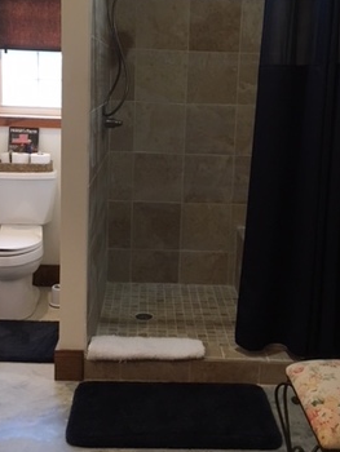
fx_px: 628
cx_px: 169
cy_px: 191
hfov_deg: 30.3
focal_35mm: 48
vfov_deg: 39.5
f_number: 2.2
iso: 100
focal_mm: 4.15
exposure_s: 1/30
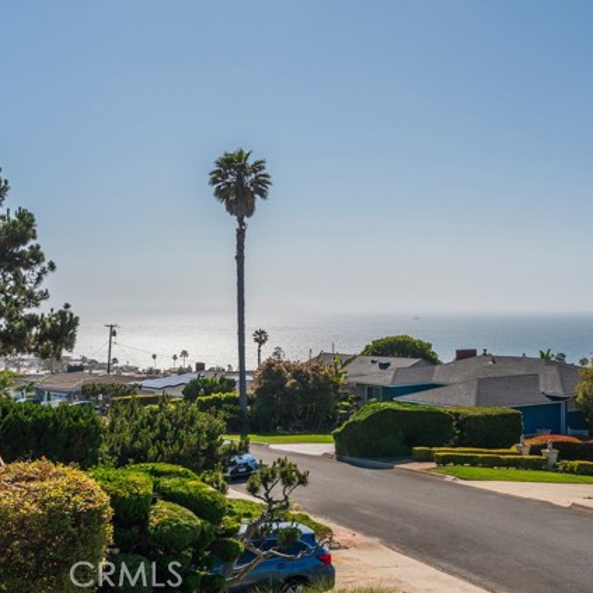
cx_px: 331
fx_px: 872
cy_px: 296
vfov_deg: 37.6
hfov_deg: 37.5
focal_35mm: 45
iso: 100
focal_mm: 35
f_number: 7.1
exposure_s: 1/1600
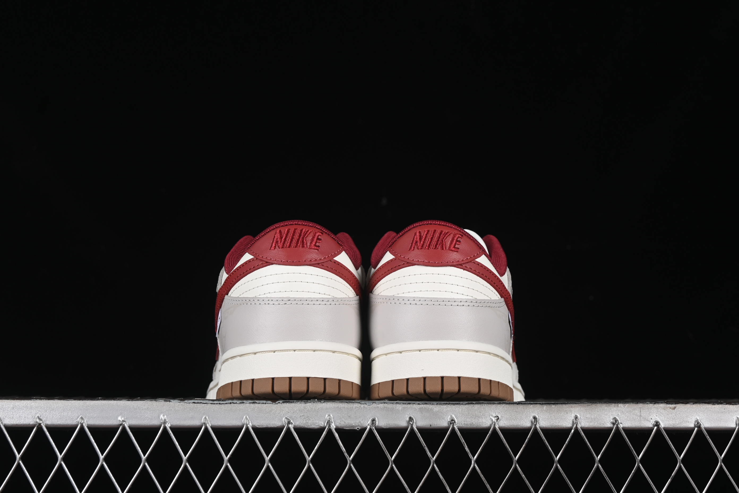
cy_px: 246
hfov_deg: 27.0
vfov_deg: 18.2
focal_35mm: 75
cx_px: 370
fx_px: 1539
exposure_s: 1/80
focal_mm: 50
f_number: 8
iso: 160
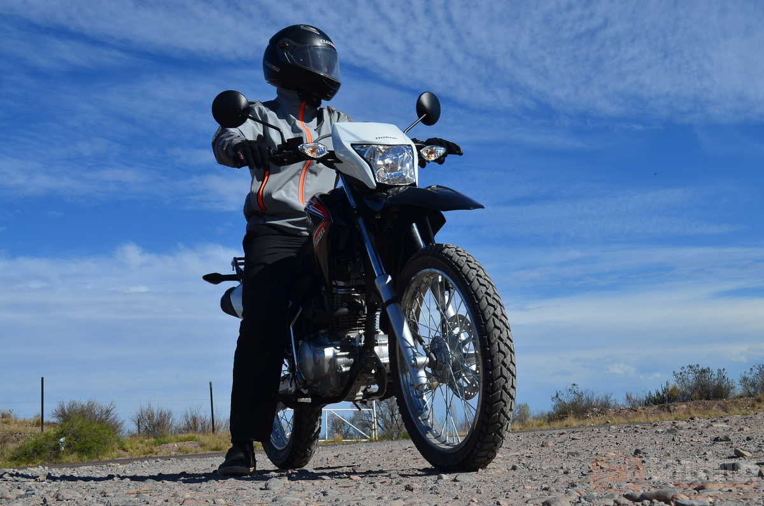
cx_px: 382
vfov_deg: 31.8
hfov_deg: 46.5
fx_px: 890
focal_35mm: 42
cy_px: 253
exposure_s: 1/200
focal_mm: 28
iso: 100
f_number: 13
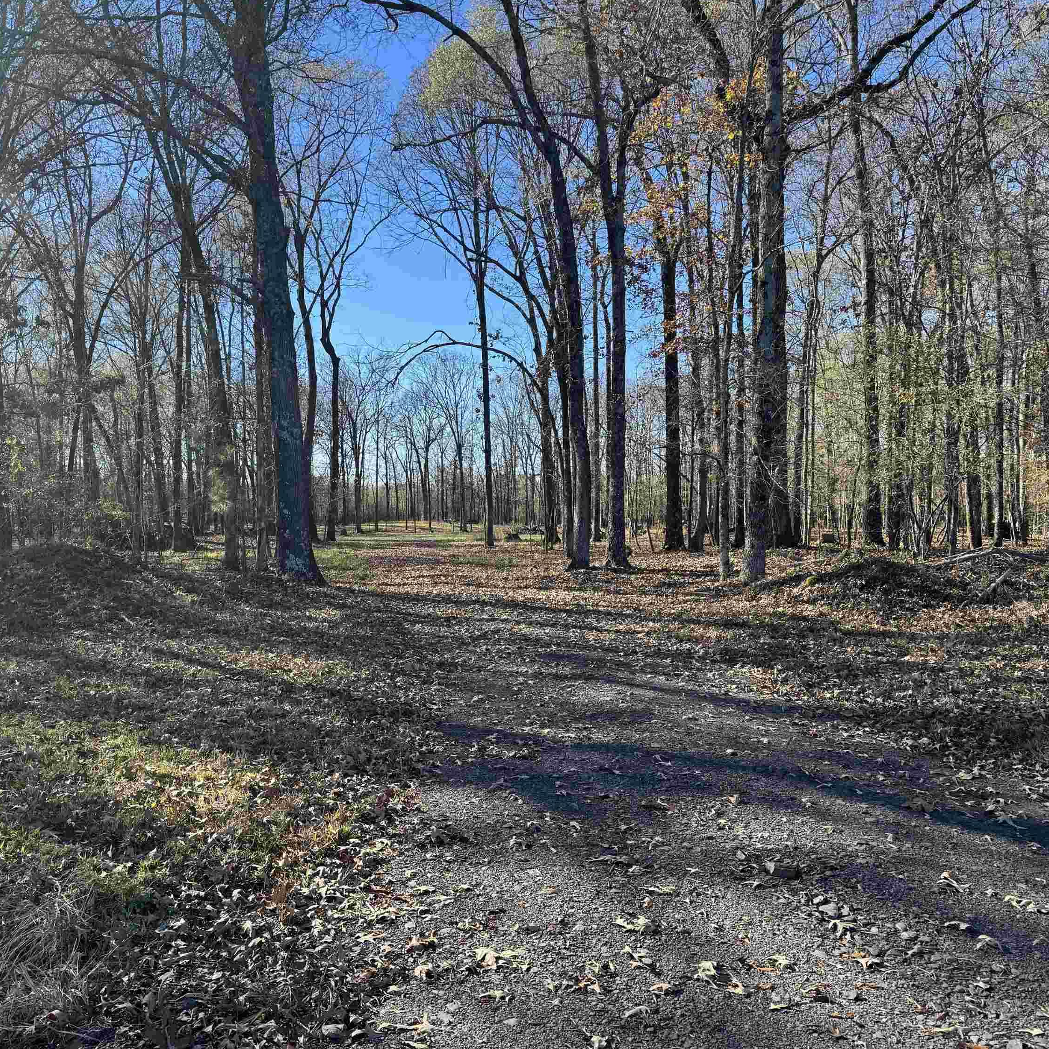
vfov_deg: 55.6
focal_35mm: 29
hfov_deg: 55.6
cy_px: 535
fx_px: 994
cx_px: 496
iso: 80
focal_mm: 6.76
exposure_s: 1/1215
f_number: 1.78
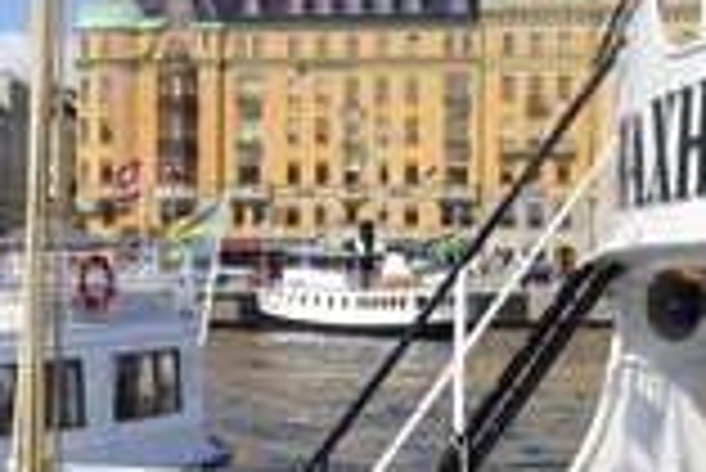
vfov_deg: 15.0
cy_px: 328
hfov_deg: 22.3
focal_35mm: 91
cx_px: 299
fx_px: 1786
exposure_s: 1/320
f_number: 14
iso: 200
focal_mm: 34
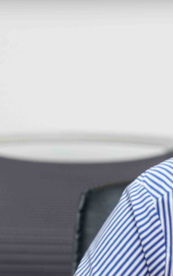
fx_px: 2927
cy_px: 207
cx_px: 279
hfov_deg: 3.4
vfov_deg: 5.4
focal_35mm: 388
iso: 1250
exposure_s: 1/25
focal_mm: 105
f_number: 5.6
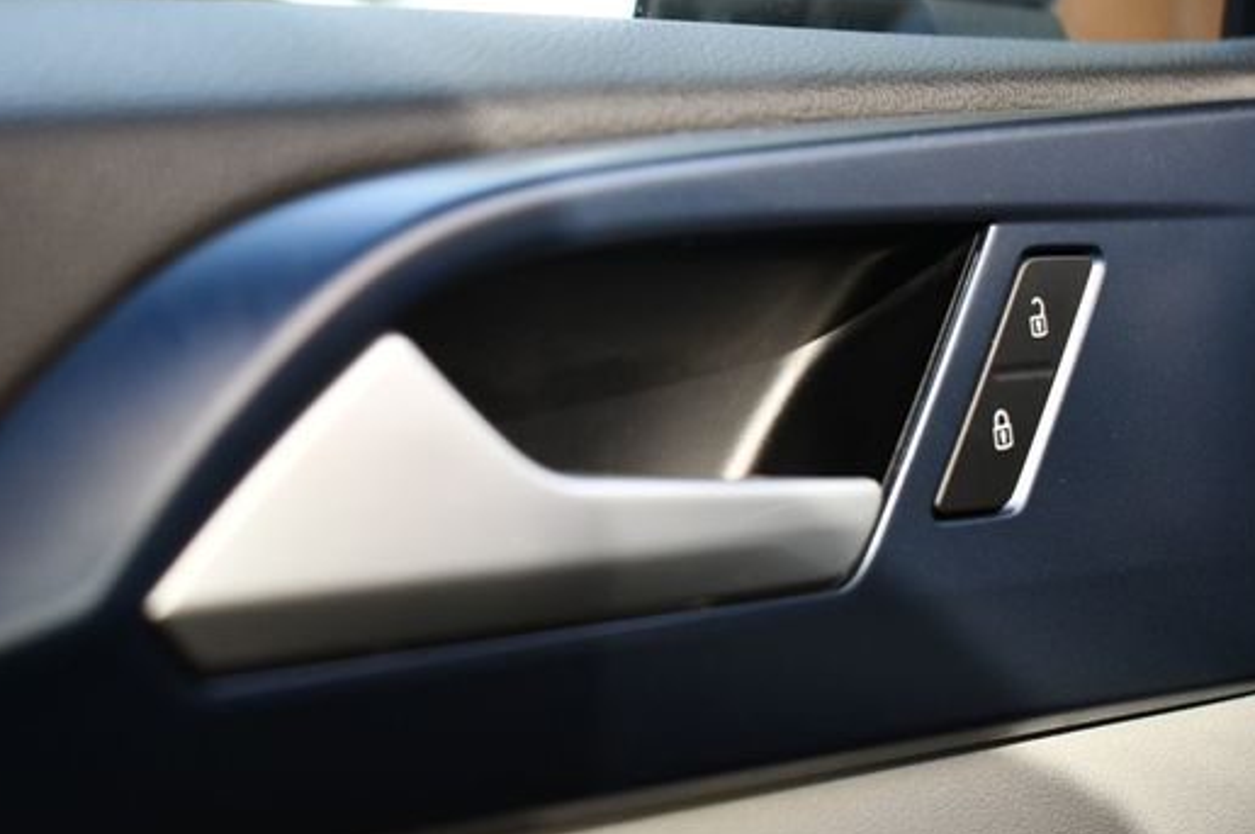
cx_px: 545
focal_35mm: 67
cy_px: 472
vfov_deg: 20.3
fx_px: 2333
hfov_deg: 30.1
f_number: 4.8
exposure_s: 1/250
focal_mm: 36
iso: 640
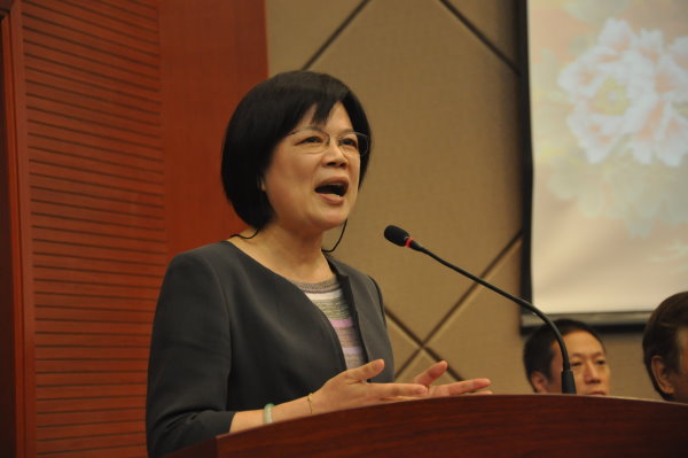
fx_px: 2435
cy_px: 229
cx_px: 344
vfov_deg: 10.7
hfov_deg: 16.1
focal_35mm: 128
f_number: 5.6
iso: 1250
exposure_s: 1/60
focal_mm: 85
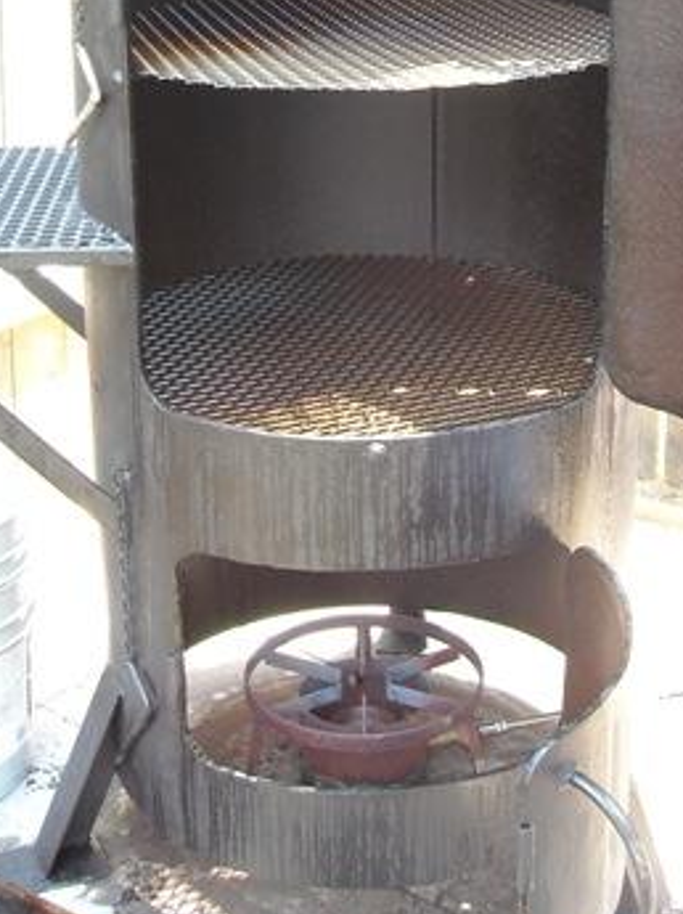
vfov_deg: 28.7
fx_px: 1713
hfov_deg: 22.5
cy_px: 95
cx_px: 363
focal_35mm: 65
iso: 113
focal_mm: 5.7
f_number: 2.8
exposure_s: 1/57
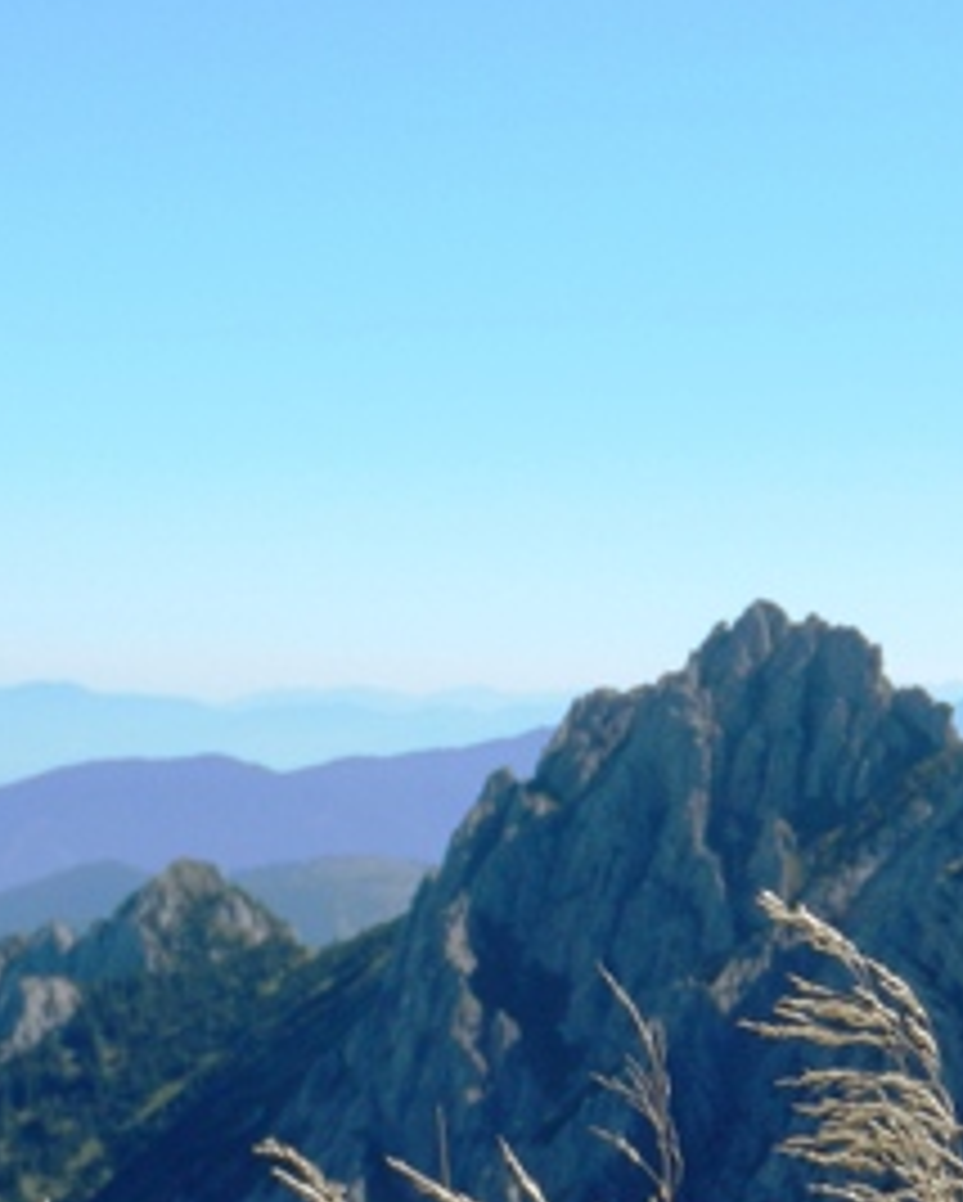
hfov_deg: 12.3
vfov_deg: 15.4
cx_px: 909
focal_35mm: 124
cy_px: 891
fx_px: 4413
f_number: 4.4
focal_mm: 9.4
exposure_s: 1/800
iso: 160
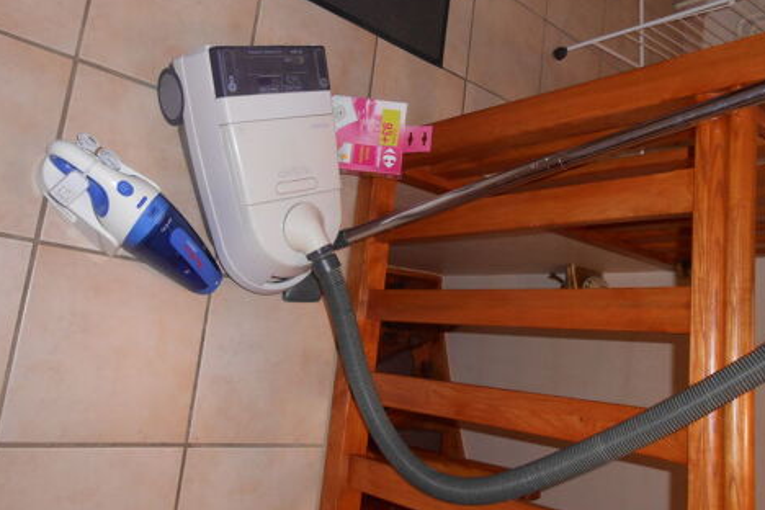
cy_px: 230
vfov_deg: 41.1
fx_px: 680
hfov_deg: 58.7
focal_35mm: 32
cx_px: 384
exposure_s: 1/25
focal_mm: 5.3
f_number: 3.8
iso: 200
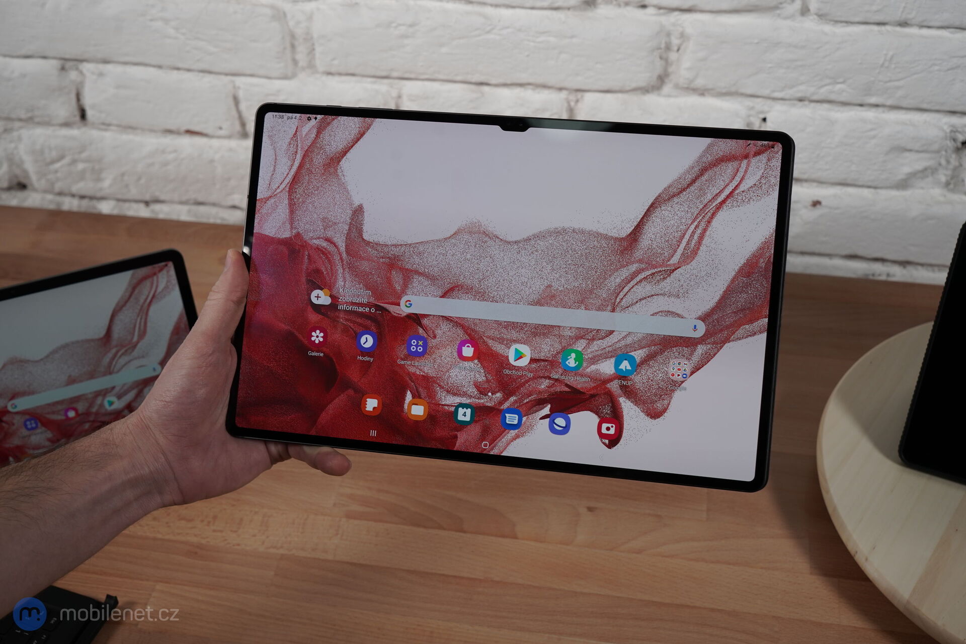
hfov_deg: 44.5
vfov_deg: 30.5
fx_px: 1181
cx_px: 483
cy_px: 322
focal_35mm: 44
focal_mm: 44
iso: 400
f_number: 7.1
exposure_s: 1/160
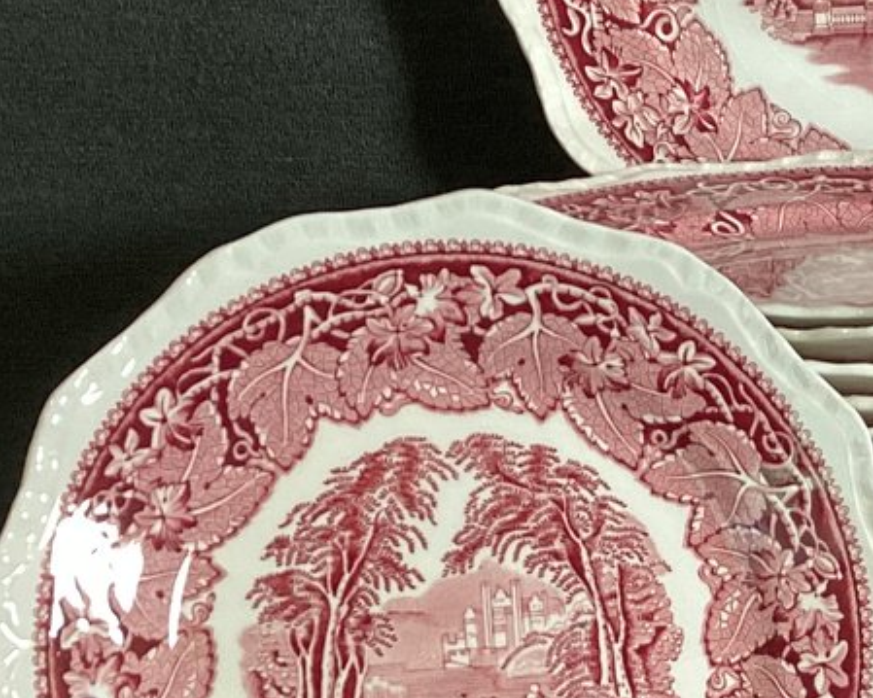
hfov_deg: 17.7
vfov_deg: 15.1
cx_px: 1125
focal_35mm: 102
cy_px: 464
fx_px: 2635
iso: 100
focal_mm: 3.3
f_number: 2.4
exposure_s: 1/60
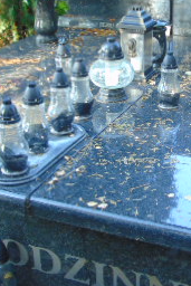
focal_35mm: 65
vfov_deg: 30.9
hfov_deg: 20.8
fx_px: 517
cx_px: 144
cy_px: 135
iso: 100
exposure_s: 1/40
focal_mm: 4.5
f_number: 3
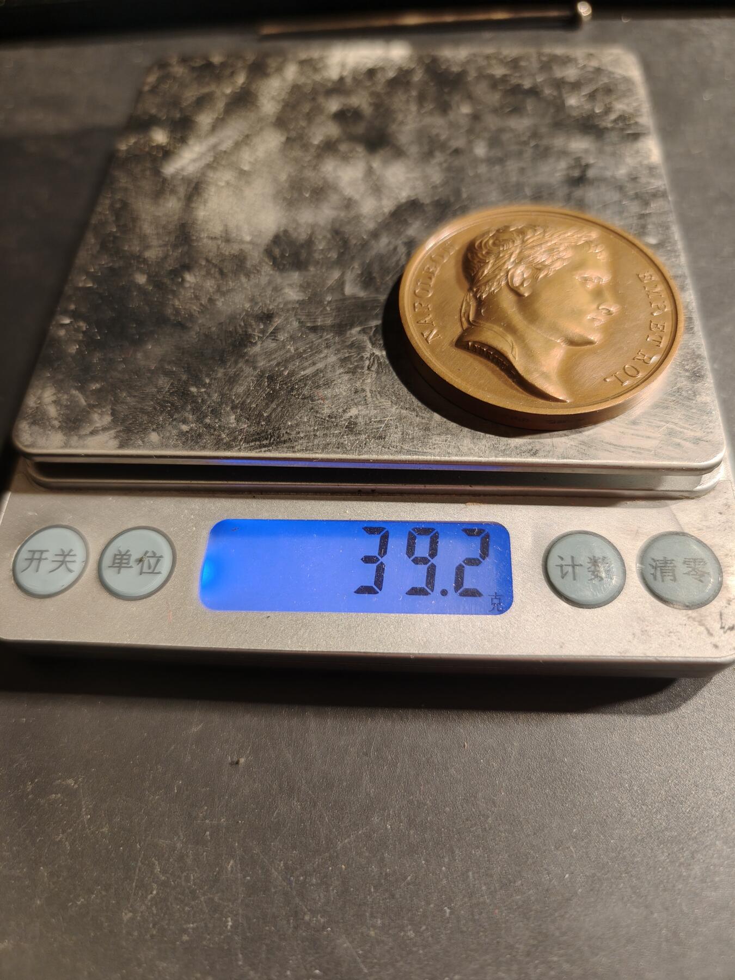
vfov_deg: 73.9
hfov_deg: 58.9
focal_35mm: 23
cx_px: 368
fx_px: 651
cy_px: 490
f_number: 1.6
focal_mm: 6.06
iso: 250
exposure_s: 1/200
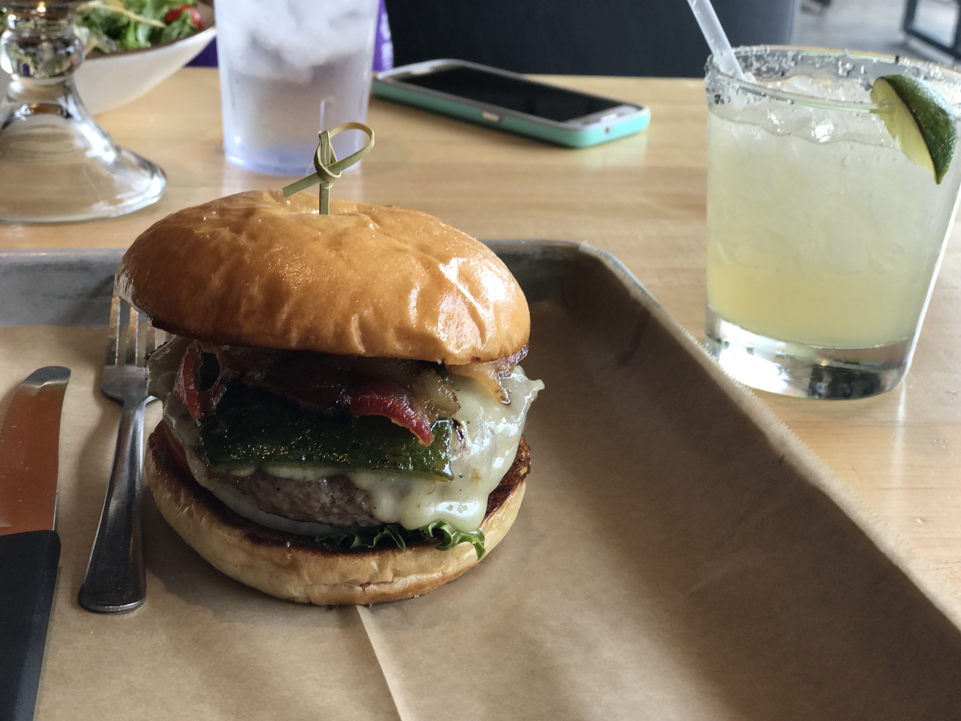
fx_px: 1582
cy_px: 360
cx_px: 480
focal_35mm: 57
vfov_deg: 25.7
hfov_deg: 33.8
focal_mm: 6.6
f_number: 2.8
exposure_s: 1/60
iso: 40
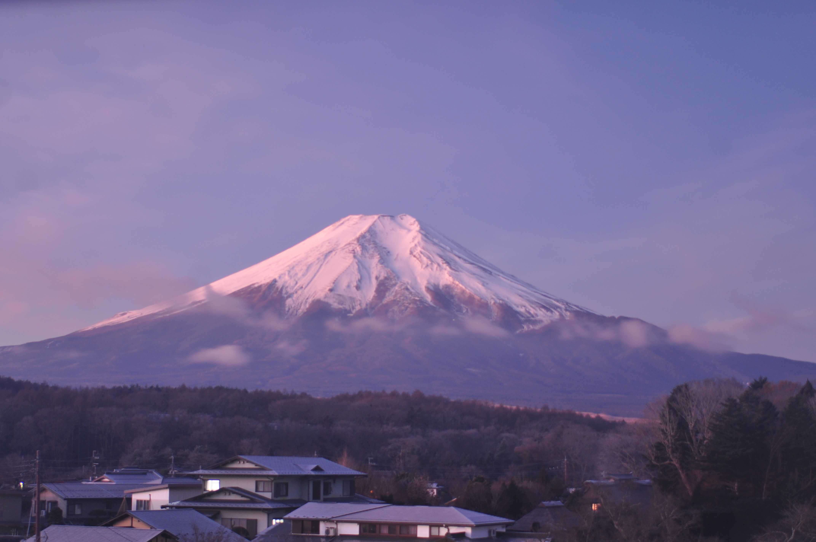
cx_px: 408
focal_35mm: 54
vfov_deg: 25.0
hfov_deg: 36.9
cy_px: 271
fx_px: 1223
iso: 200
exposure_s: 10
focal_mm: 36
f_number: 3.8
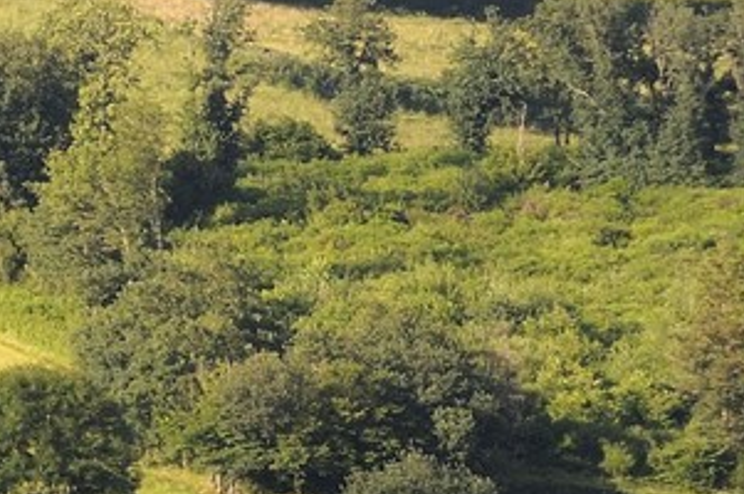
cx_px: -1112
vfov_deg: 1.3
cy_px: 274
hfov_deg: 1.9
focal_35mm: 1063
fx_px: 21945
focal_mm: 200
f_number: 5.6
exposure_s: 1/320
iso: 200
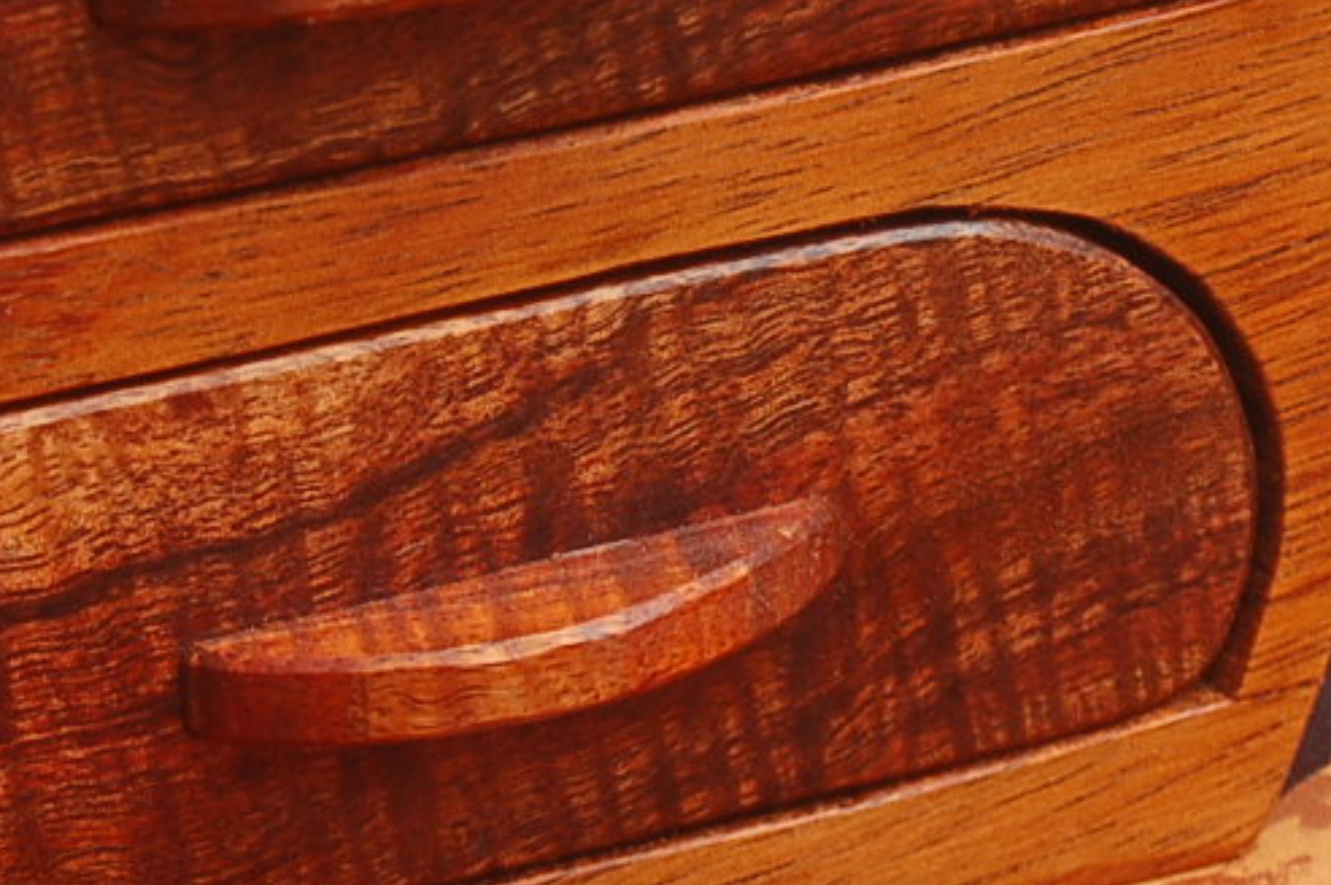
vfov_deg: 7.5
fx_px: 6761
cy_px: 283
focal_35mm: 183
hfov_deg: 11.2
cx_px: 373
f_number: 6.7
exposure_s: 1/180
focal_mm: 40
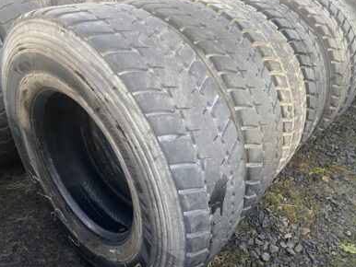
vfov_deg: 48.3
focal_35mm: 29
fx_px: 298
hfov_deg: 61.6
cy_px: 138
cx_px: 168
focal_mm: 4.25
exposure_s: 1/50
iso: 320
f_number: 1.8
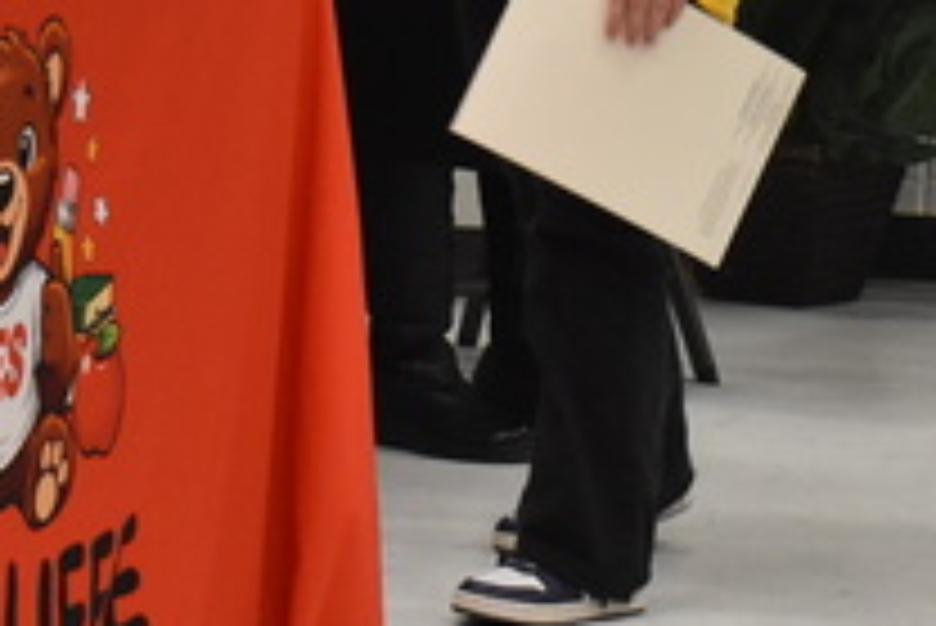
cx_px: 576
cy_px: -275
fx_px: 6296
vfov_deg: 5.6
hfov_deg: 8.5
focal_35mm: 242
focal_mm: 42
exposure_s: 1/60
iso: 1800
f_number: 7.1
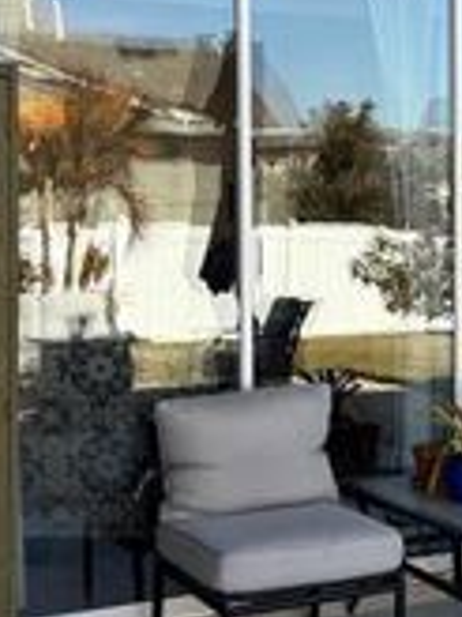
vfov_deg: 24.9
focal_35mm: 78
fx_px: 1388
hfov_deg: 18.5
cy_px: 222
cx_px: 441
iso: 80
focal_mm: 6.76
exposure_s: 1/678
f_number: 1.78
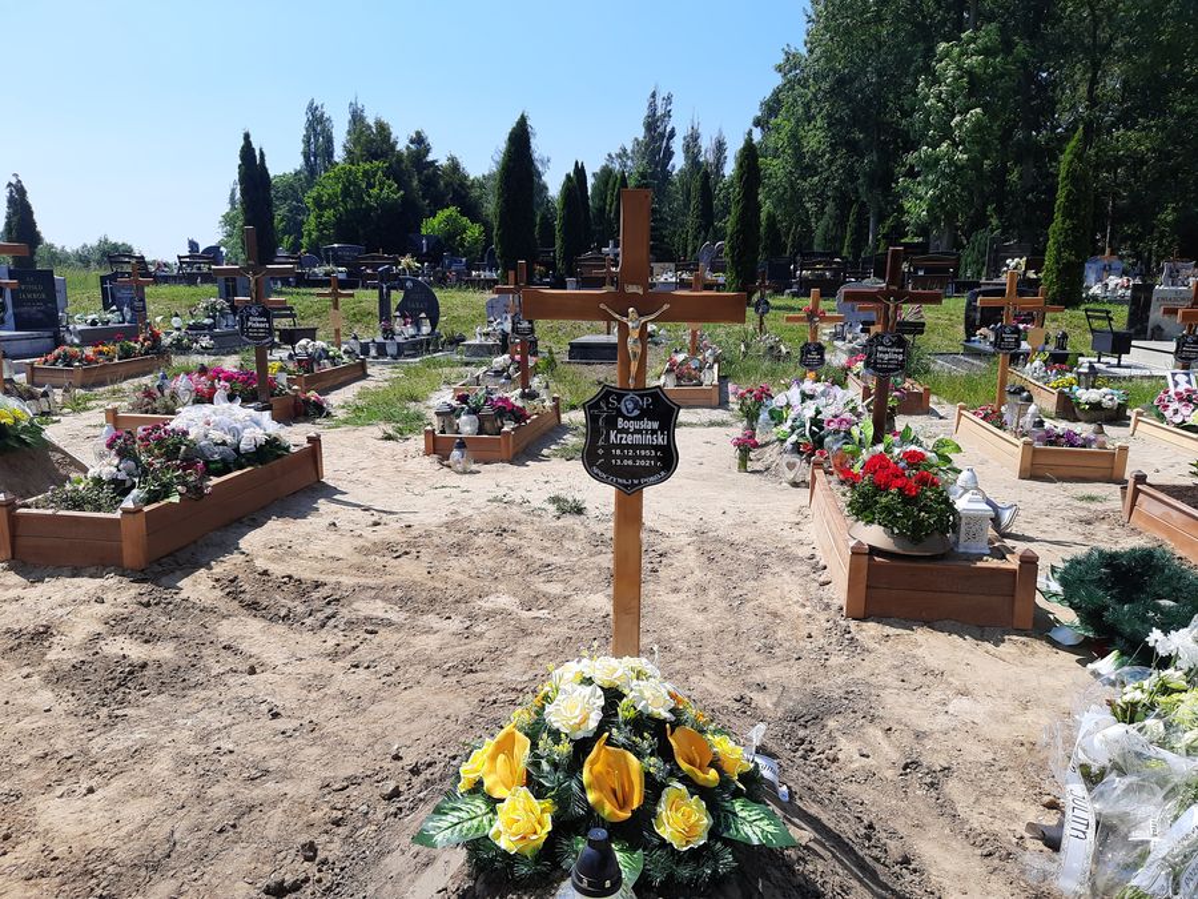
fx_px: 865
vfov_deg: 54.9
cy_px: 450
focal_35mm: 25
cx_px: 599
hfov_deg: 69.4
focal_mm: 4.6
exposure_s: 1/898
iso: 20
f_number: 2
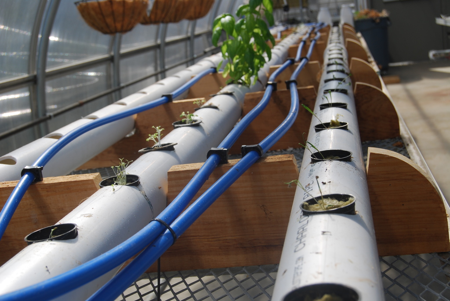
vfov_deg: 25.8
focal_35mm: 52
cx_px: 225
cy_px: 150
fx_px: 657
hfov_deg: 37.8
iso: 100
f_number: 8
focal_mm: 35
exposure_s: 1/250
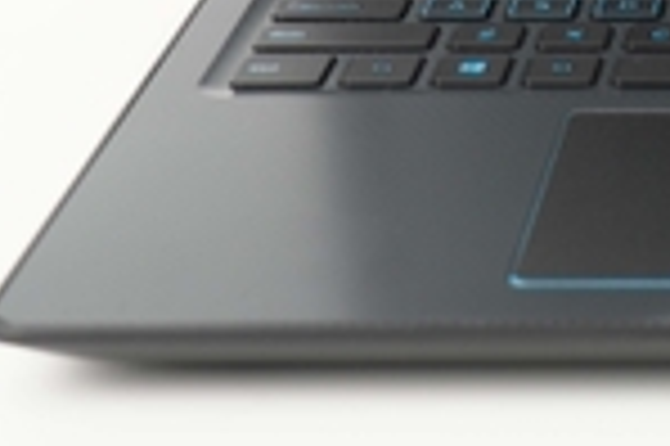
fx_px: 3254
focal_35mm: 175
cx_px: 1039
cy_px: -356
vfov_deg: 7.6
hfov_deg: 11.2
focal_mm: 29
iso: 100
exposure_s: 1/20
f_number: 4.5
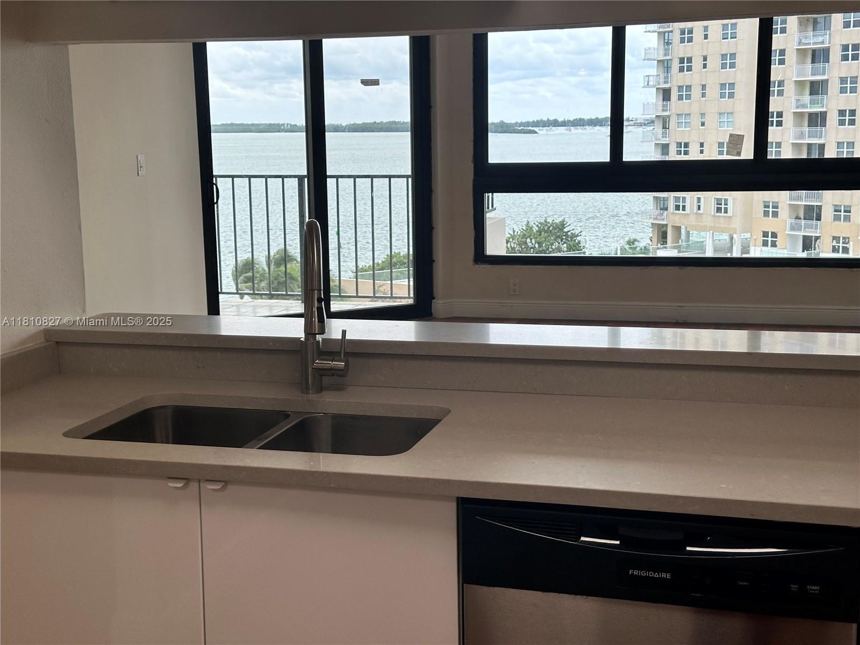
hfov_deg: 39.7
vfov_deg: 30.3
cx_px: 430
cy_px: 322
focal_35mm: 48
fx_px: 1193
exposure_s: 1/373
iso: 64
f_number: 1.78
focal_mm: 6.86
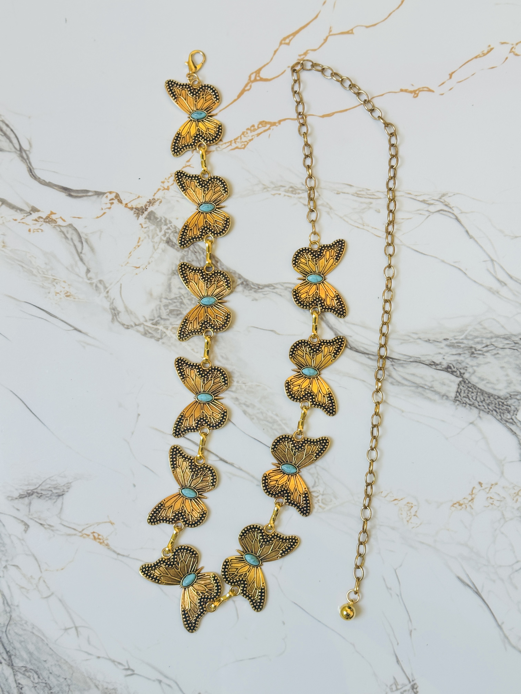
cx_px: 260
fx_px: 963
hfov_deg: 30.3
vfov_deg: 39.7
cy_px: 347
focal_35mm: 48
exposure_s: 1/79
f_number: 1.78
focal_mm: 6.76
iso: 100
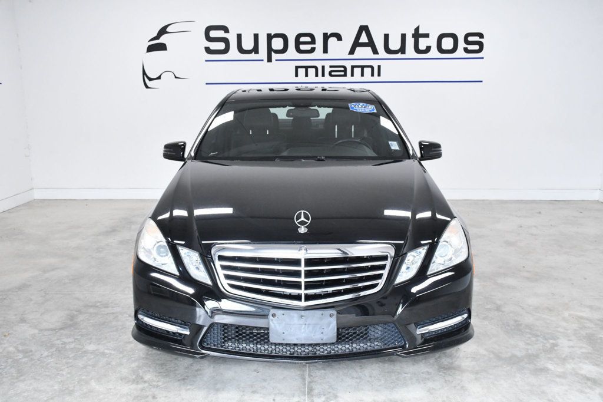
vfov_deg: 36.8
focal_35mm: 36
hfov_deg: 53.1
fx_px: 603
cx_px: 302
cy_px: 201
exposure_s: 1/250
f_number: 8
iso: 2500
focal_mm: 24
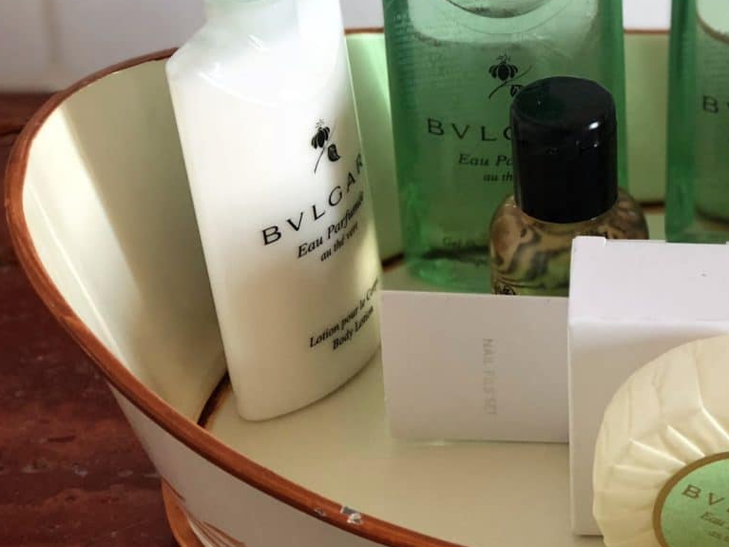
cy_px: 197
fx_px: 2253
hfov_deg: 18.2
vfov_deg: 13.8
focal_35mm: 107
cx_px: 566
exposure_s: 1/60
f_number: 2.8
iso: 160
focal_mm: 6.6
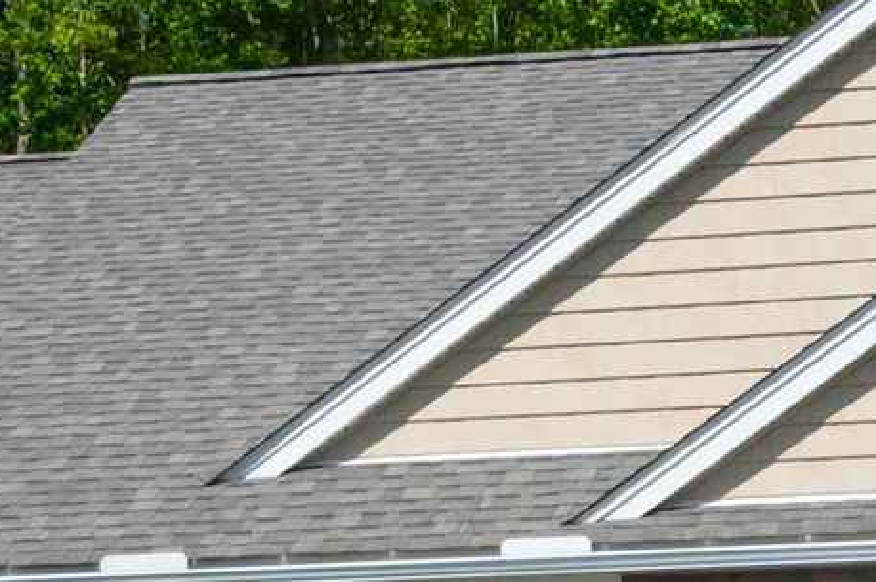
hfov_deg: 14.8
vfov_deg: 9.7
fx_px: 3339
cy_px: 862
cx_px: 811
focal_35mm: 137
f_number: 16
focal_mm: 20.5
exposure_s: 1/400
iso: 400
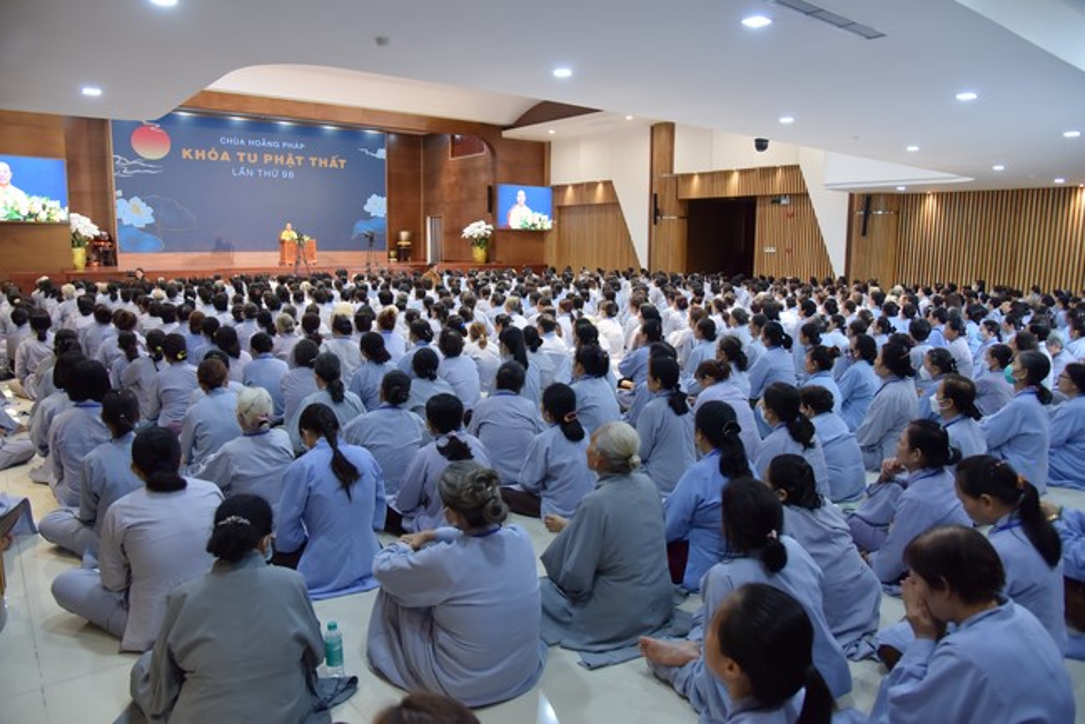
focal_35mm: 24
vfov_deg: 53.2
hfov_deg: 73.7
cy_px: 362
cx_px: 542
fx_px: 724
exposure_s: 1/40
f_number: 5.6
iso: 1000
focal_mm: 24
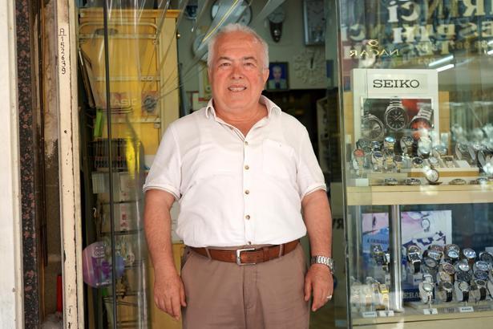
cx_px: 246
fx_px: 685
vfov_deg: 27.0
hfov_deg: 39.6
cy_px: 164
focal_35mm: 50
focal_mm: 50
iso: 200
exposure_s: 1/160
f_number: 4.5
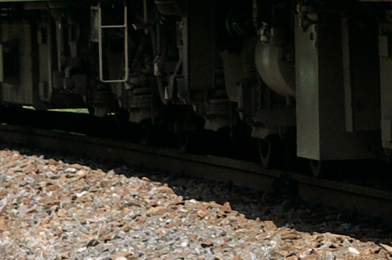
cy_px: -414
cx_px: 615
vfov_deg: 2.2
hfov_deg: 3.4
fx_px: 6642
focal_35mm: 611
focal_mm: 62
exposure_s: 1/1000
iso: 200
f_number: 5.6
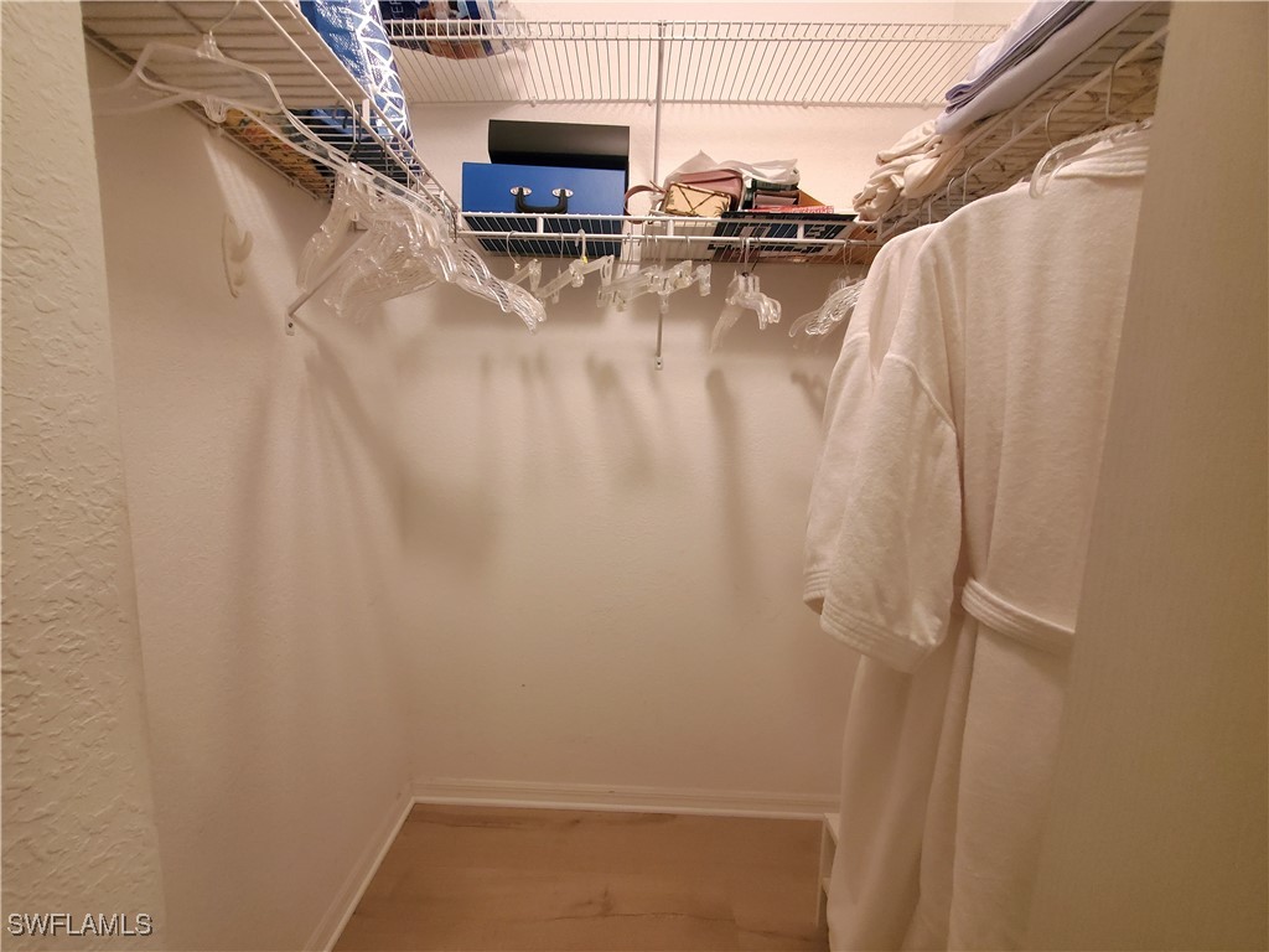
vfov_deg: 89.9
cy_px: 476
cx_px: 634
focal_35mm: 13
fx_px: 477
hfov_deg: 106.2
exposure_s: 1/30
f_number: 2.2
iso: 640
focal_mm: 1.8
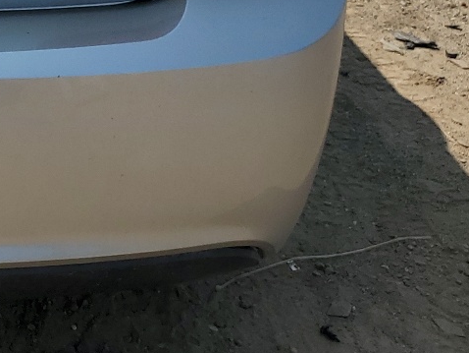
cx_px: -234
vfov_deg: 16.1
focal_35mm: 87
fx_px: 1179
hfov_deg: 19.6
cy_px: -105
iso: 50
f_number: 1.5
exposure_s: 1/5000
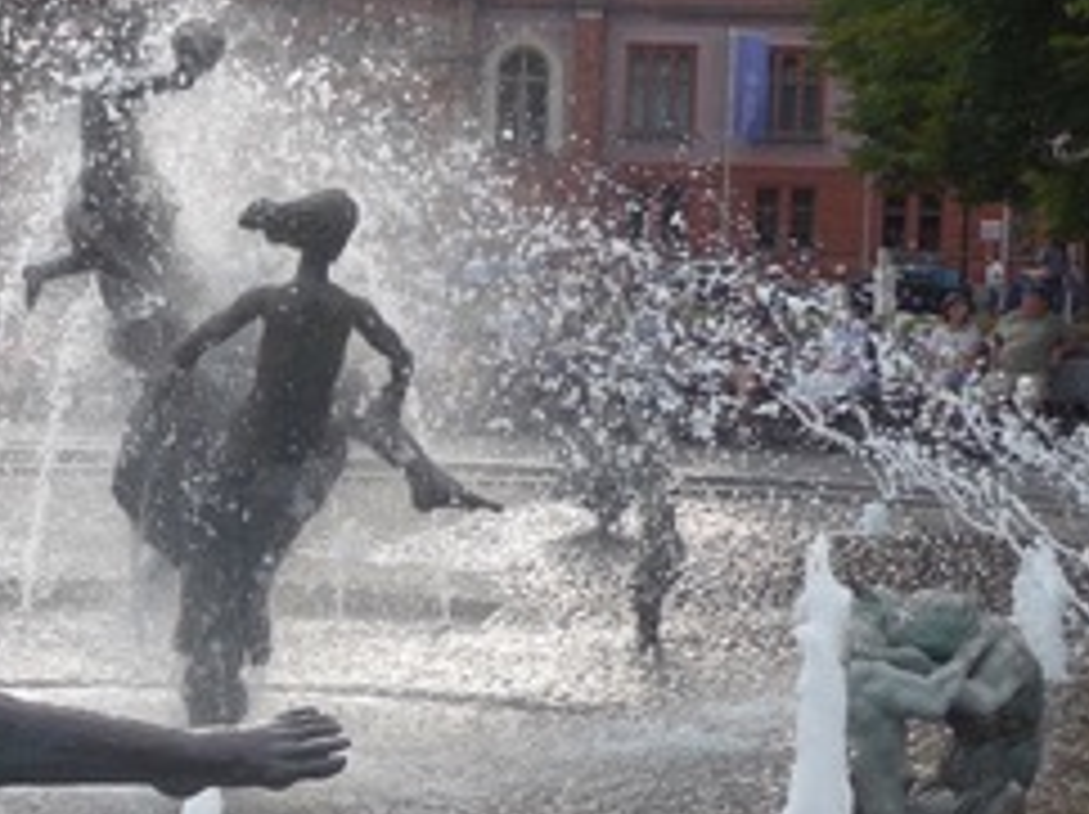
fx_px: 3017
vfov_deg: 15.3
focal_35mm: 96
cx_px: 184
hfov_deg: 20.2
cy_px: 612
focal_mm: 6
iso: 80
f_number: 2.8
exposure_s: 1/400
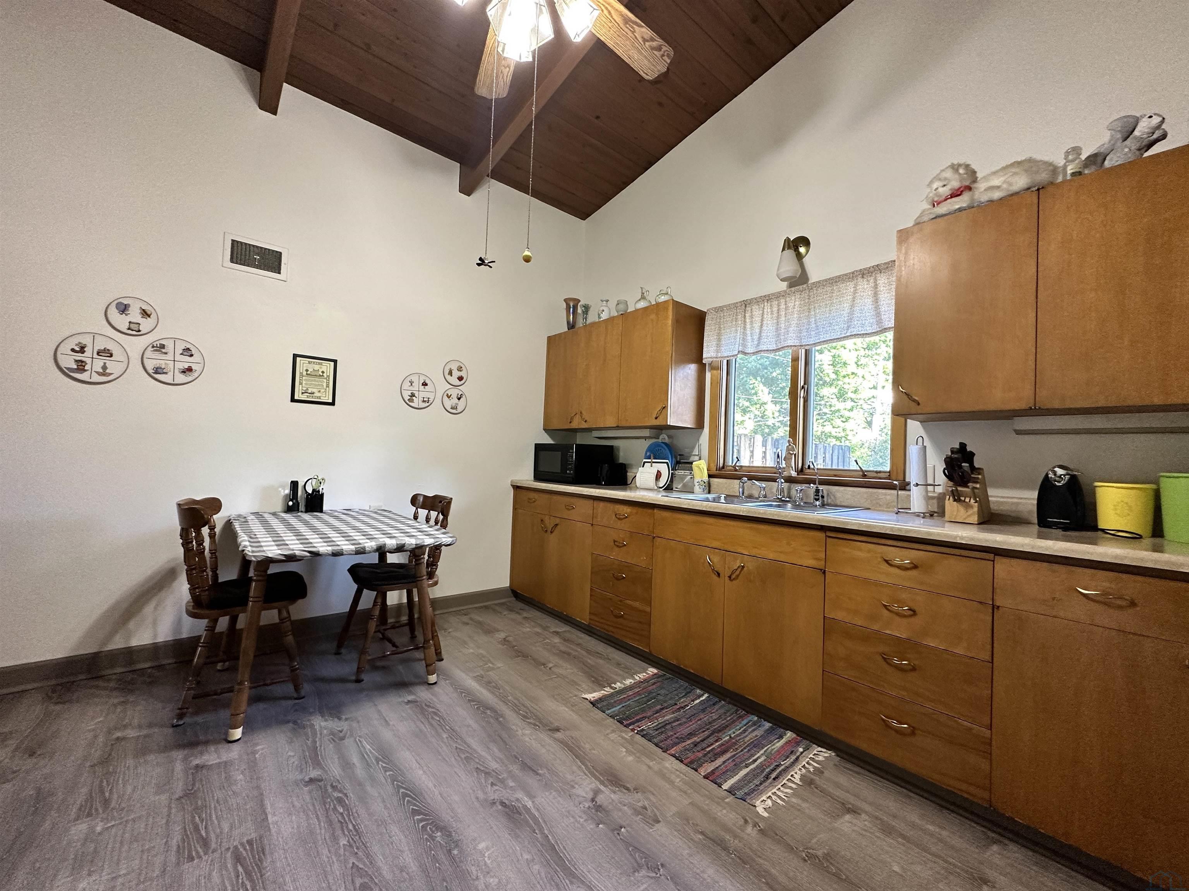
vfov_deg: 85.7
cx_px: 594
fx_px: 481
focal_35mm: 14
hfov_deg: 102.1
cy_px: 446
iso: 250
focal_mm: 2.22
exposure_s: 1/60
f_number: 2.2
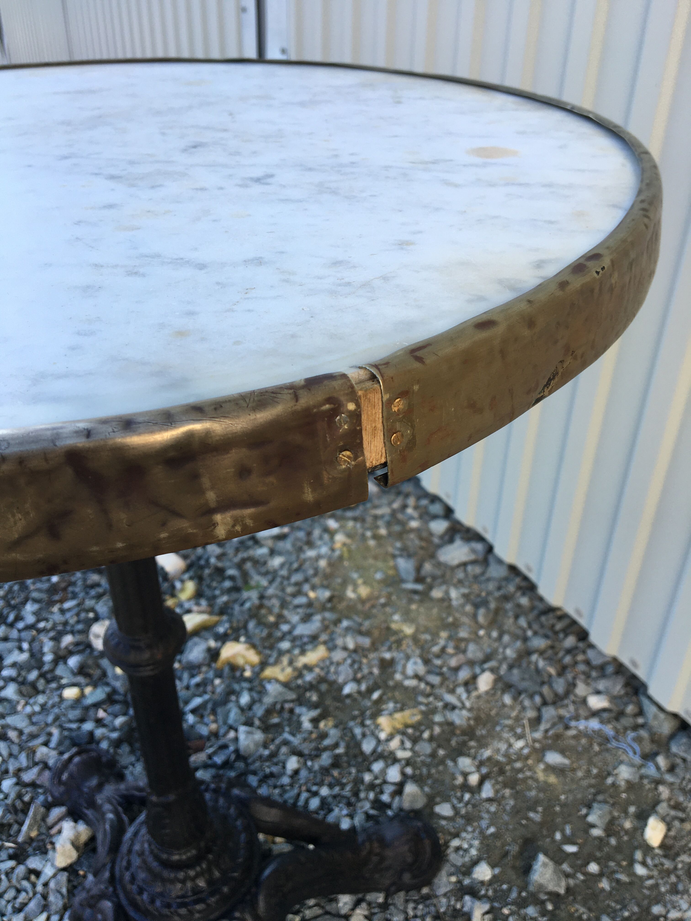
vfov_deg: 61.7
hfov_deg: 48.2
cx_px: 346
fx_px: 772
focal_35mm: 29
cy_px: 460
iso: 25
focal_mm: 4.15
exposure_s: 1/230
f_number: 2.2
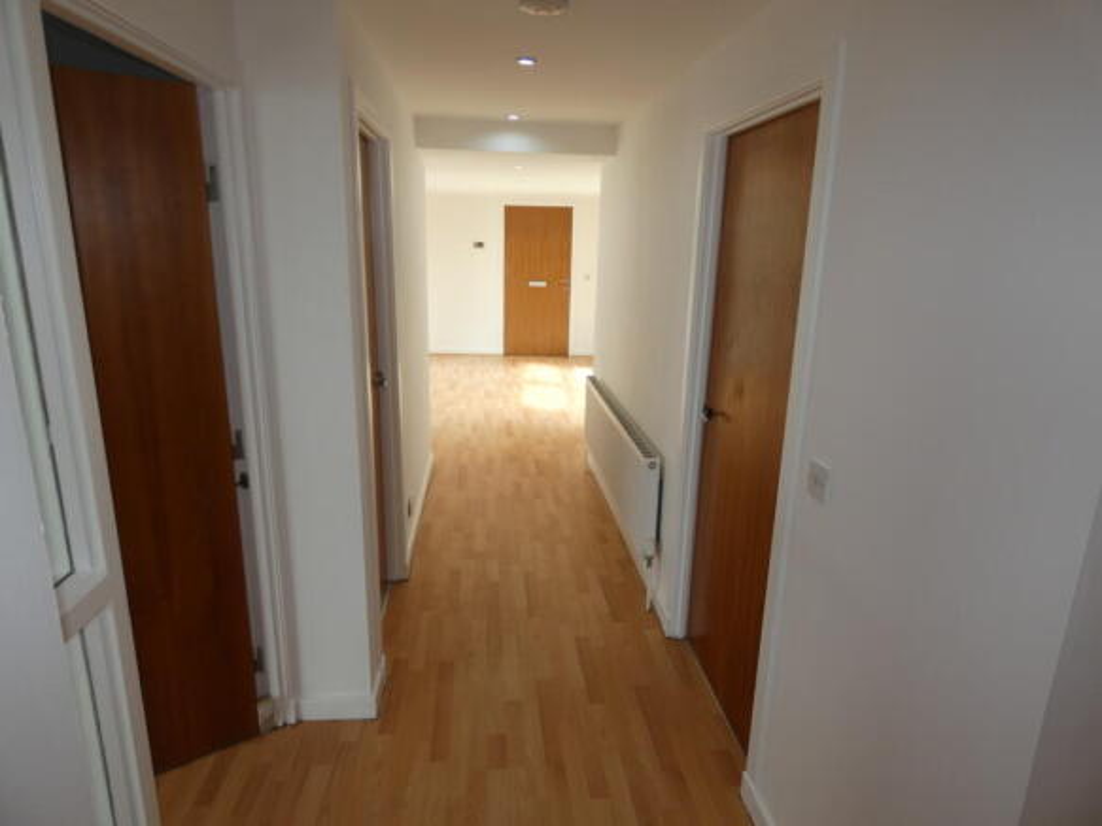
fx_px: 637
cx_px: 551
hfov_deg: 81.8
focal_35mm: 20
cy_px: 413
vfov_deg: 66.0
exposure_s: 1/60
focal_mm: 3.6
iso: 80
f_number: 2.8
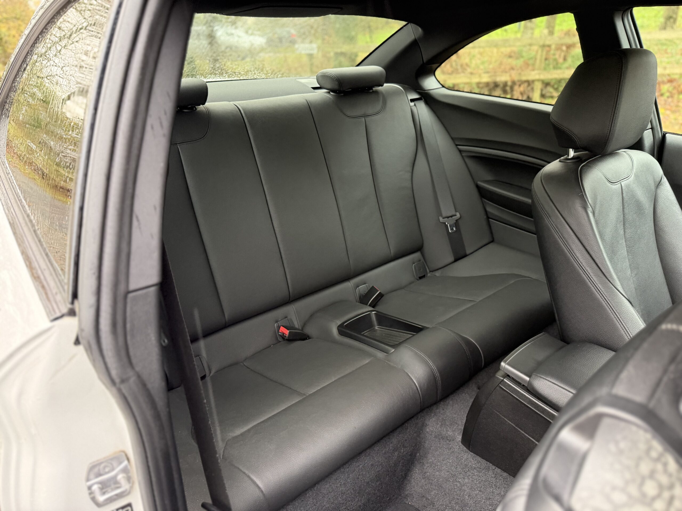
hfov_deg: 71.6
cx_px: 341
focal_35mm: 24
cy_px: 256
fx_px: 473
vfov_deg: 56.8
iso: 400
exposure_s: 1/60
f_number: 1.78
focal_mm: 6.76
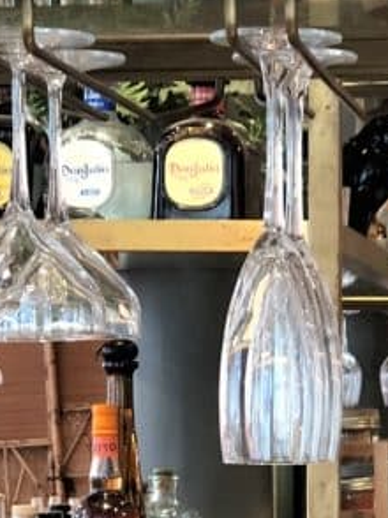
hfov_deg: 7.2
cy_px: 447
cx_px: 160
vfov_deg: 9.5
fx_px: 3098
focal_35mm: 207
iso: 200
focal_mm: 6.6
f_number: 2.8
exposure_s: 1/50
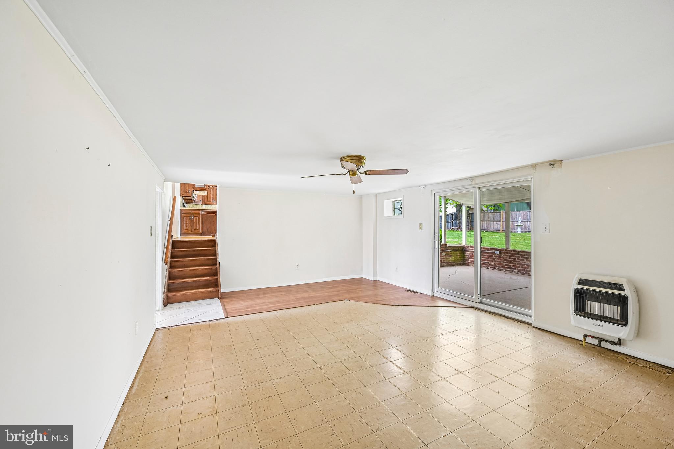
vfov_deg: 81.2
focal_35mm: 14
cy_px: 224
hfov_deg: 104.3
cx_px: 337
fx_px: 262
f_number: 8
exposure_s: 1/6
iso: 400
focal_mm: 14
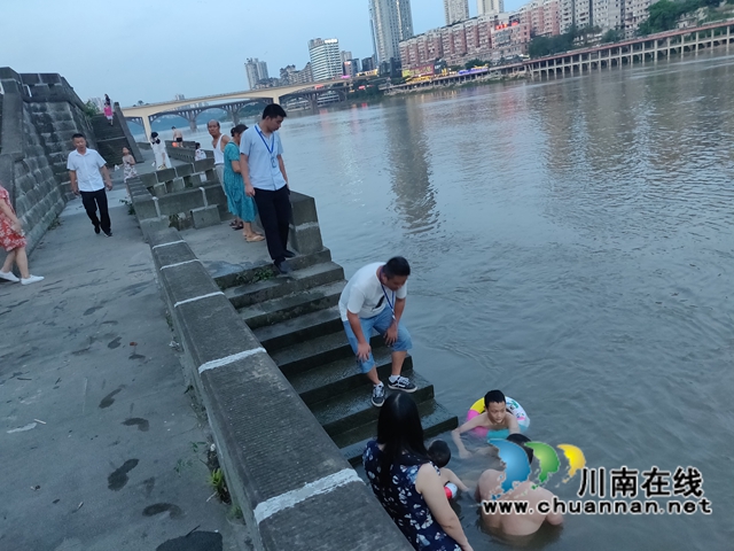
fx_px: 530
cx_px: 367
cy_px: 276
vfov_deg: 54.9
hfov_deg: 69.4
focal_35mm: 25
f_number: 1.7
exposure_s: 1/50
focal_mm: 4.25
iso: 640
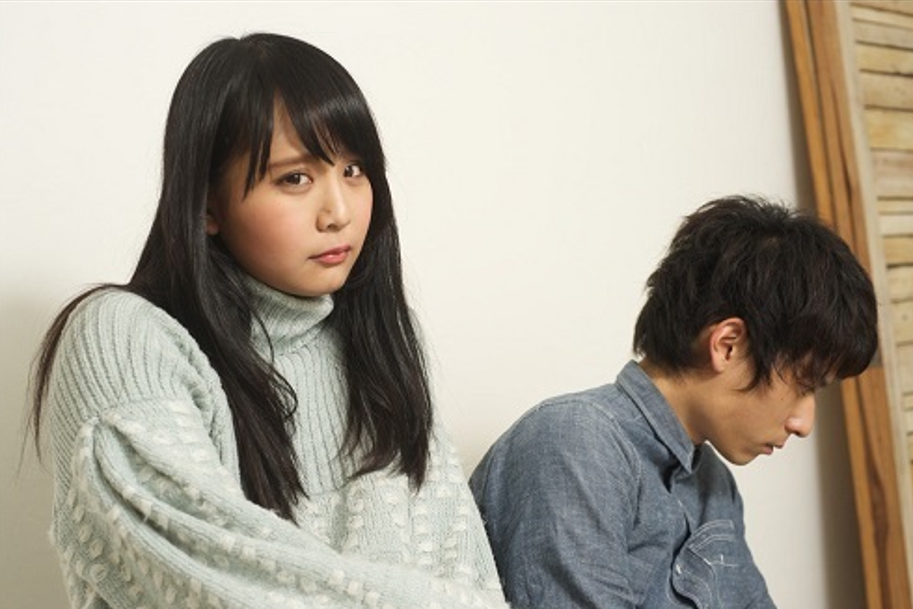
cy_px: 308
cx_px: 456
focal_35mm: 51
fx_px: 1294
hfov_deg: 38.9
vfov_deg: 26.5
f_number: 4.5
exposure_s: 1/125
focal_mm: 50
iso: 320
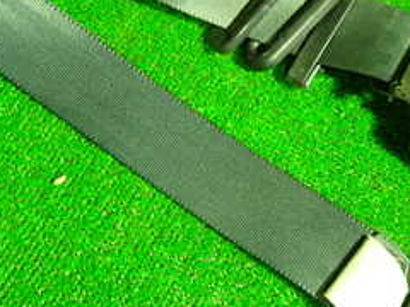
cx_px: 284
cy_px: 39
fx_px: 888
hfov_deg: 25.8
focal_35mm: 75
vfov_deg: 19.3
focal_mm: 5.4
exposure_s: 1/30
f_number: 2.3
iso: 640
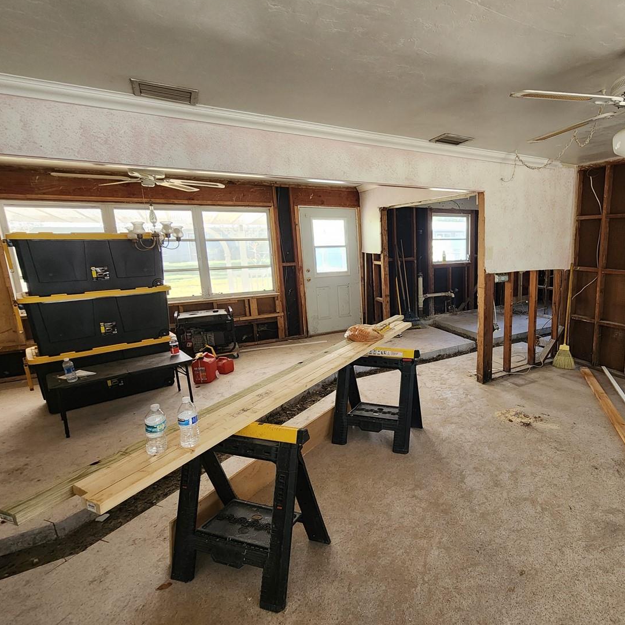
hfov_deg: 80.2
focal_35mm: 17
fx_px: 347
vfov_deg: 84.0
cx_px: 432
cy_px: 310
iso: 320
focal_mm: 2.2
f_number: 2.2
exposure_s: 1/60
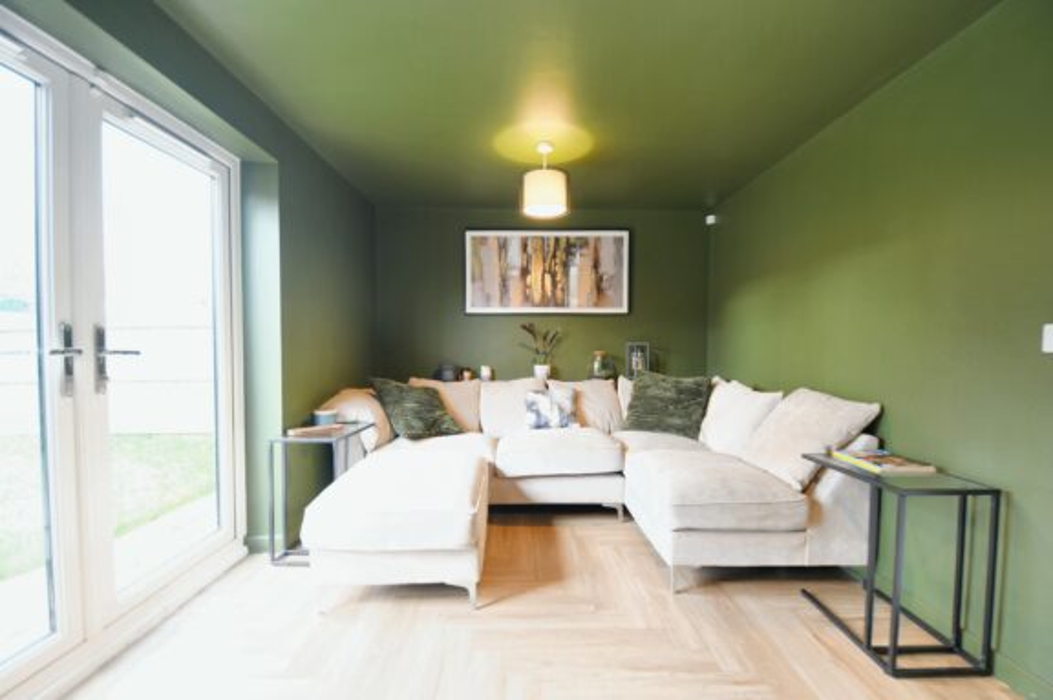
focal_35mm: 15
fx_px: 438
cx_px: 526
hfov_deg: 100.4
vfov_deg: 77.2
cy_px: 350
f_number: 3.5
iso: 100
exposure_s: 1/4
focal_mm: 10
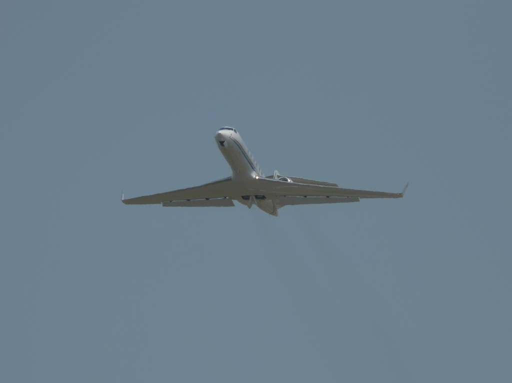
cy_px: 192
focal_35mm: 504
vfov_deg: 2.9
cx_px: 256
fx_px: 7451
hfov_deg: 3.9
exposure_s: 1/500
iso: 100
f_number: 8
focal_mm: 82.8
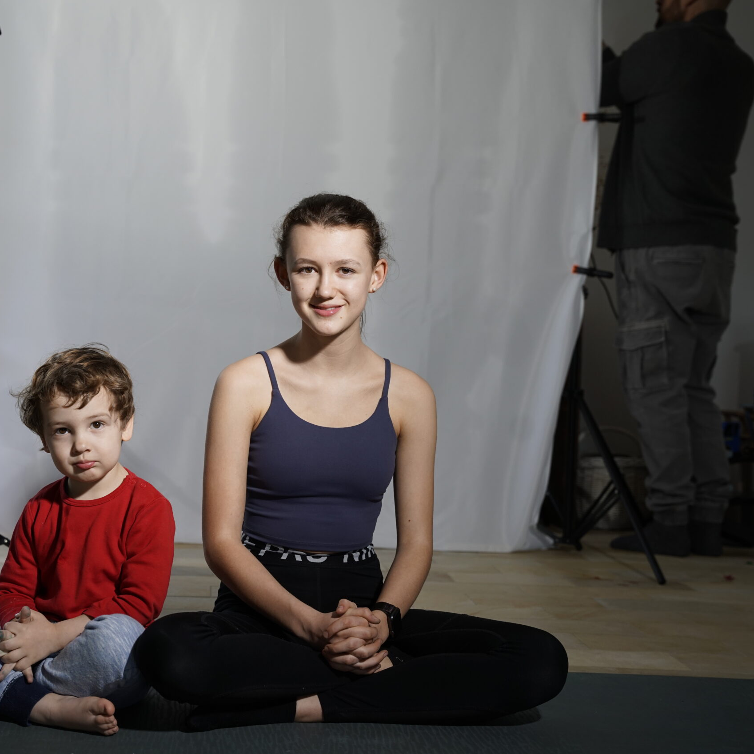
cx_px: 274
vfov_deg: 29.0
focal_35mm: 59
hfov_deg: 28.9
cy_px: 375
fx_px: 1457
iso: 500
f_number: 4
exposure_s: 1/125
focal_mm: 46.1
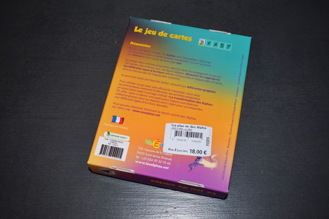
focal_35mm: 44
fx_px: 398
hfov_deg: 45.0
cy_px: 110
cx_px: 164
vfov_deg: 30.9
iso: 200
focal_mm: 29
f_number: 4.2
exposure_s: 1/80
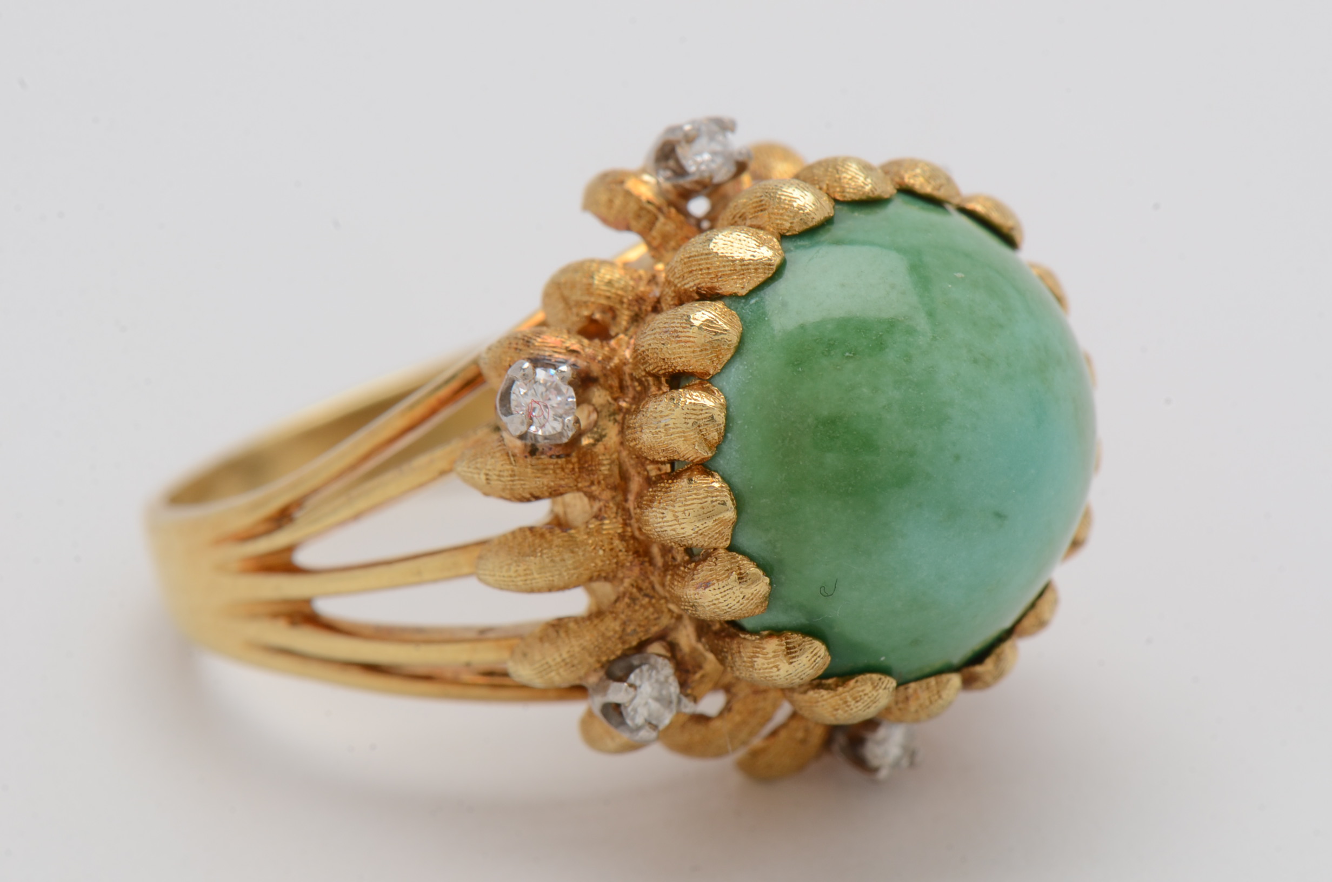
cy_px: 441
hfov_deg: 16.1
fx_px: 4708
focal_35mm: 128
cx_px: 666
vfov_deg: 10.7
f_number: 20
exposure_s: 1/125
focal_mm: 85
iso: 200
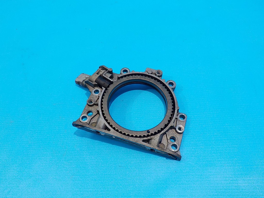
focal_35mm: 30
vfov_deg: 46.8
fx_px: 229
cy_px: 99
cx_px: 132
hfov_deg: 60.0
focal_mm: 4.1
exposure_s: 1/30
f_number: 3.3
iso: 220
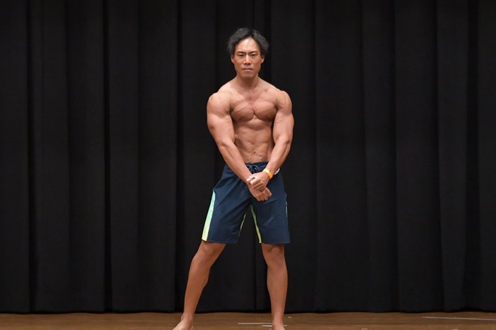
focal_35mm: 246
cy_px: 179
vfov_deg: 5.6
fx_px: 3387
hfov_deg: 8.4
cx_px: 220
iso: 6400
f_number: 5.6
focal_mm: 145
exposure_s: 1/400
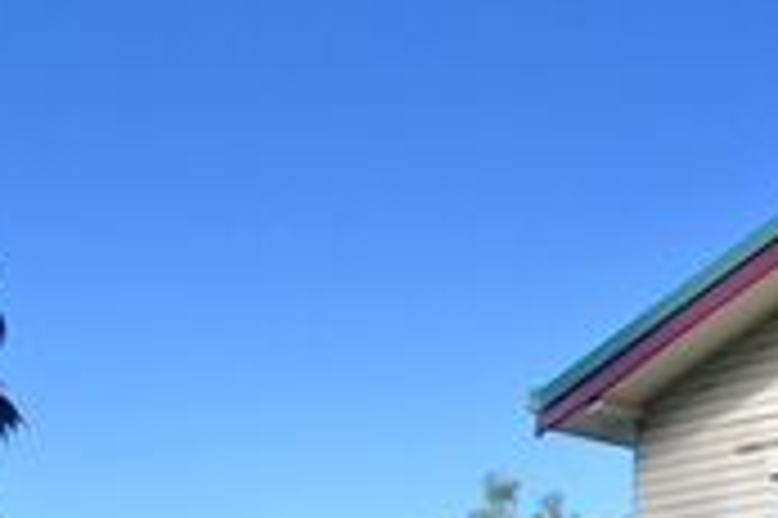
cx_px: 418
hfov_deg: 16.8
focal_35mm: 122
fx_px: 2634
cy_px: 700
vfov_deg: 10.9
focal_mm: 30
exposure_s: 1/400
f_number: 10
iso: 400
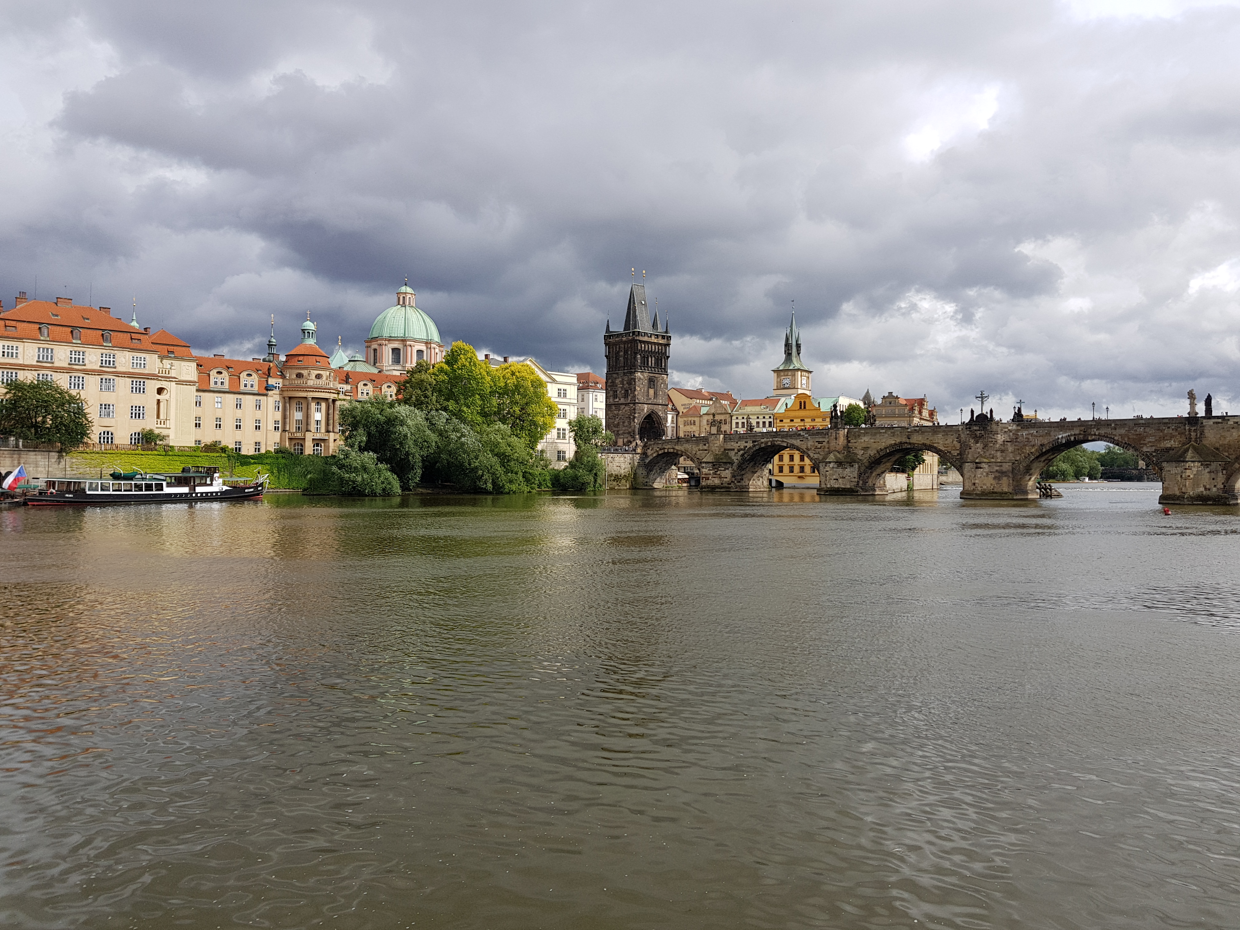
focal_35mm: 26
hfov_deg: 67.3
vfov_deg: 53.1
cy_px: 465
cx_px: 620
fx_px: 931
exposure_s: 1/2040
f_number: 1.7
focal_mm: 4.2
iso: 40
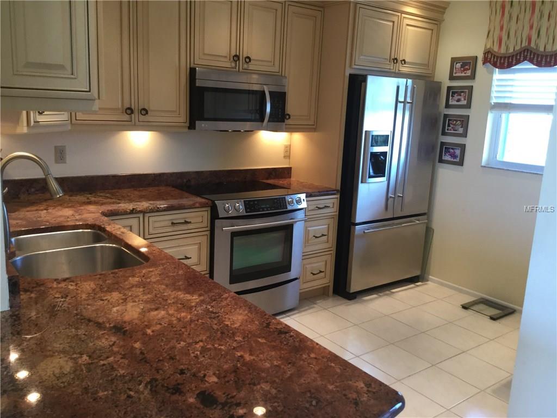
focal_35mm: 31
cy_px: 209
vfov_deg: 45.4
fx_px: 499
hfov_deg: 58.4
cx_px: 278
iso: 64
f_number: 2.4
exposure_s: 1/30
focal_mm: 3.3
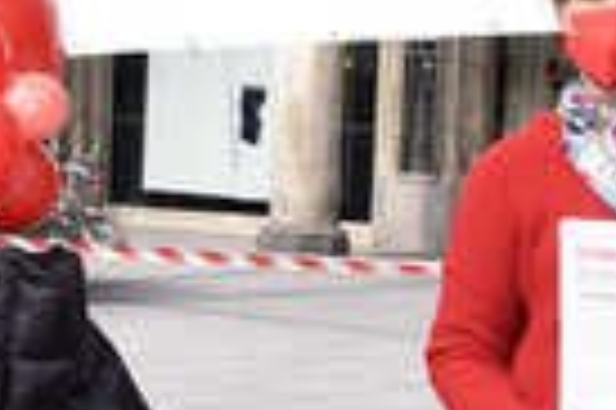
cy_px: 275
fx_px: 1965
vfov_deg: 11.9
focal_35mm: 115
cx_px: -25
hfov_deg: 17.3
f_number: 11
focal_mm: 35
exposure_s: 1/160
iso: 320
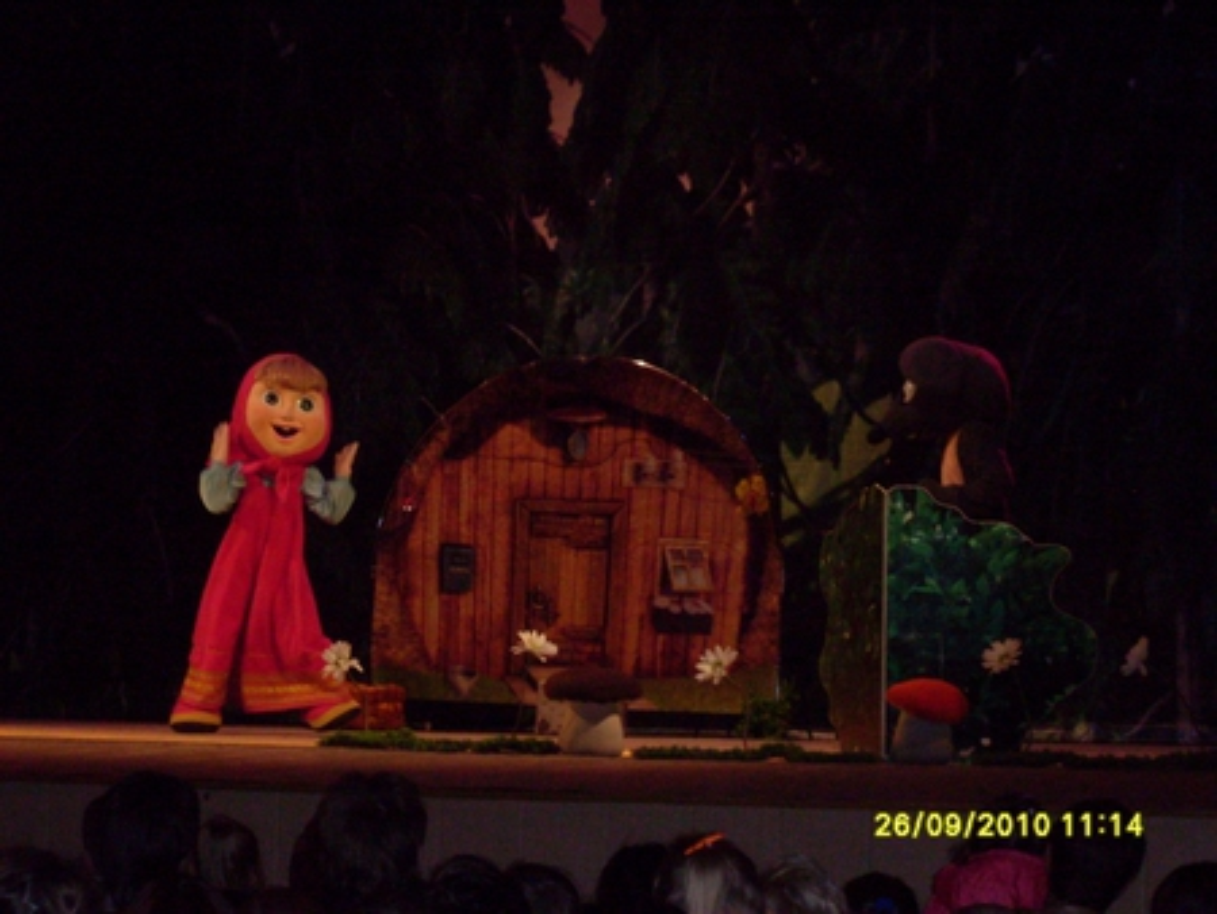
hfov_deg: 19.1
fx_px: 3623
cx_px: 608
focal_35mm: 103
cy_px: 457
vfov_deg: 14.4
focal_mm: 17.1
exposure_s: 1/60
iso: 240
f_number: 4.8
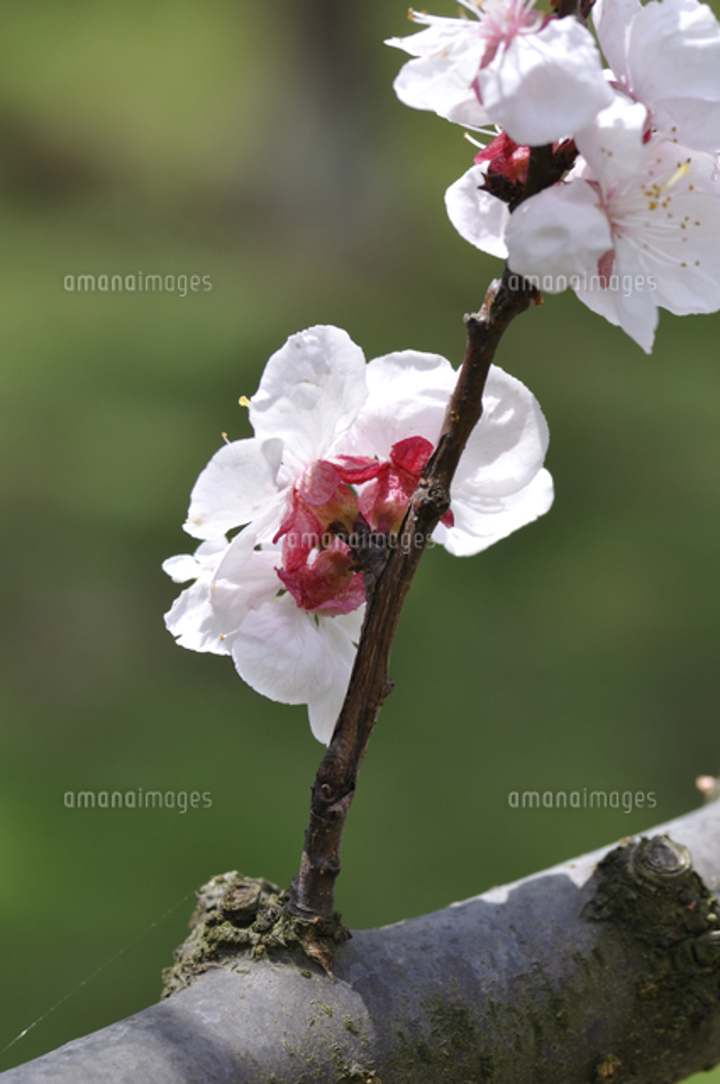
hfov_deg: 8.7
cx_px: 360
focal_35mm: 158
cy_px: 542
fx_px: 4737
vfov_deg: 13.1
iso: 200
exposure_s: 1/250
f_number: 9.5
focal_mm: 105
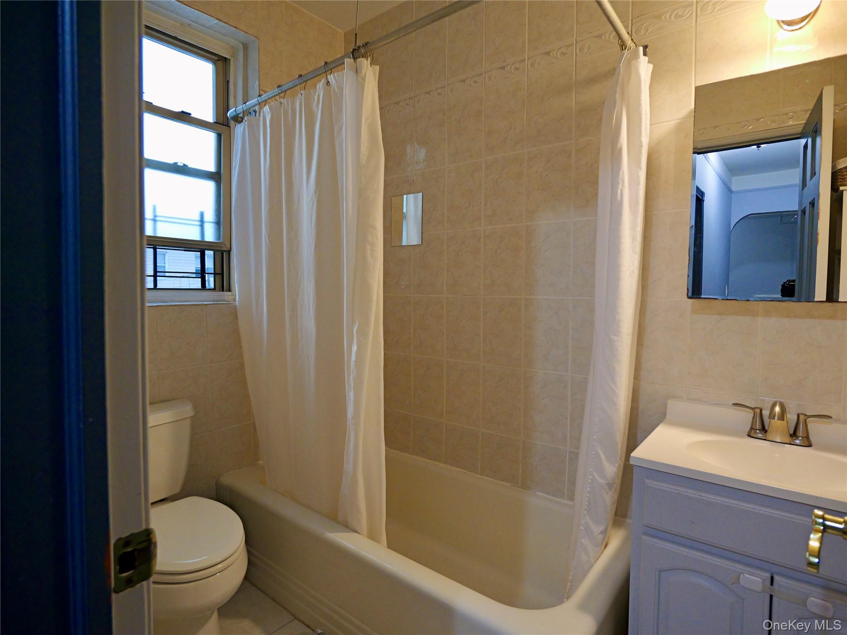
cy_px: 318
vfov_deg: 71.6
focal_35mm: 18
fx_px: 441
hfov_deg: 87.7
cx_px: 424
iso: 1250
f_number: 3.2
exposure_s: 1/125
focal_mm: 9
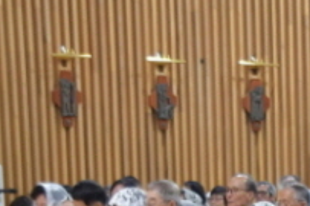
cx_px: 399
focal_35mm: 229
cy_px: 387
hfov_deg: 8.9
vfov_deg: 5.9
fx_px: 1970
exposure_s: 1/60.2
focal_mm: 38
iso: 800
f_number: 4.2
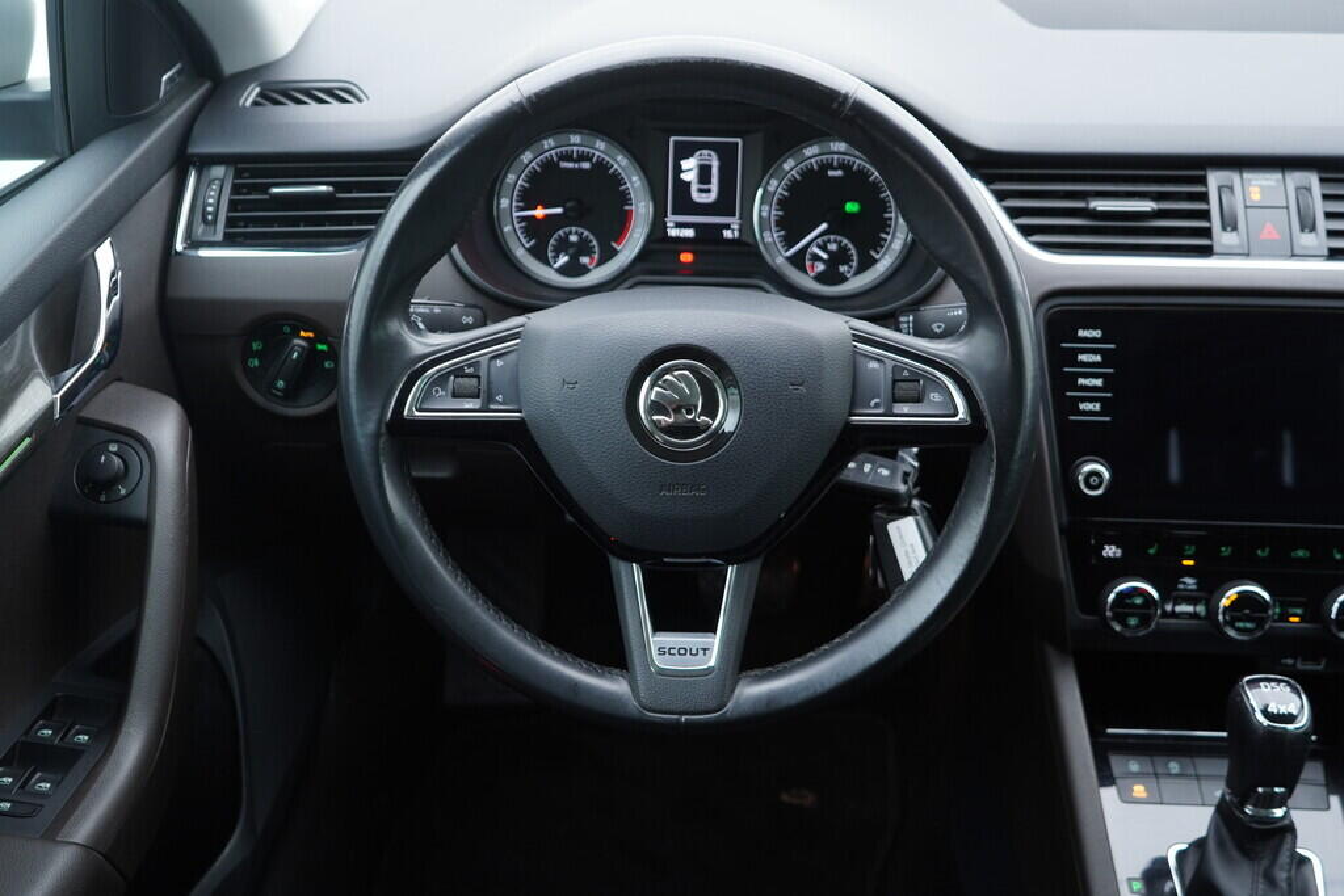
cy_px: 448
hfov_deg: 53.1
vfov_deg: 36.9
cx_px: 672
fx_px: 1344
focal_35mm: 36
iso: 250
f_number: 2.8
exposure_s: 1/40
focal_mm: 24
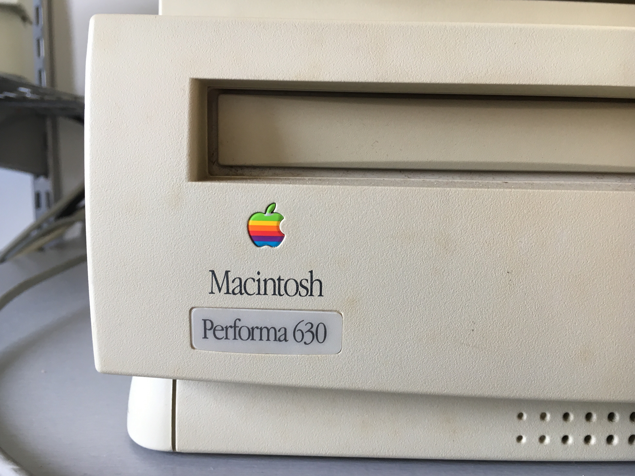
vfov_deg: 46.8
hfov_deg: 60.0
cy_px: 244
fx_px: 550
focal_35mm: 30
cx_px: 319
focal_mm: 4.15
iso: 80
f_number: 2.2
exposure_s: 1/33
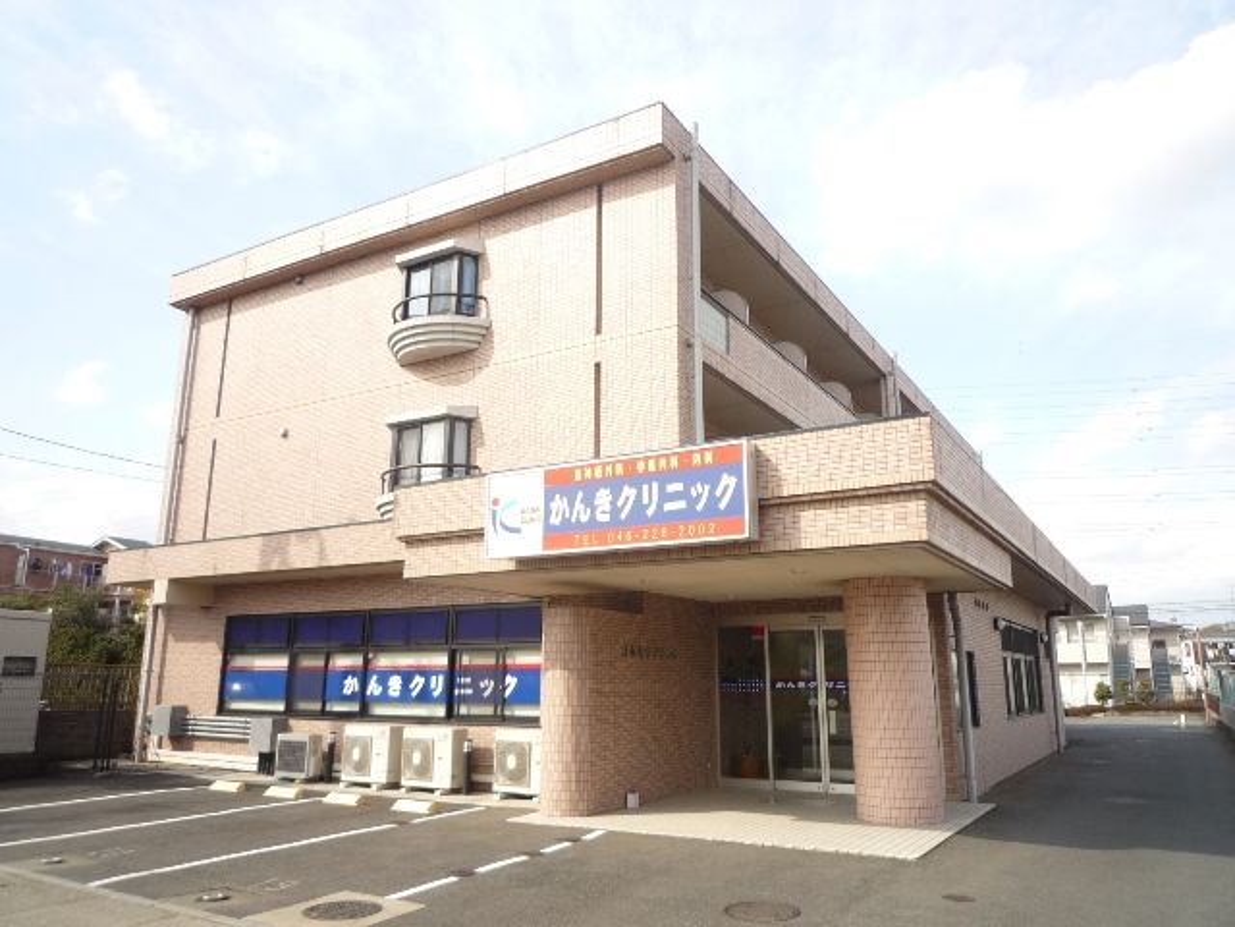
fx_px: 892
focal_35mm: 25
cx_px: 618
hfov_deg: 69.4
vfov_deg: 54.9
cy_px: 464
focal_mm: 4.4
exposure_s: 1/500
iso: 100
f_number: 3.2
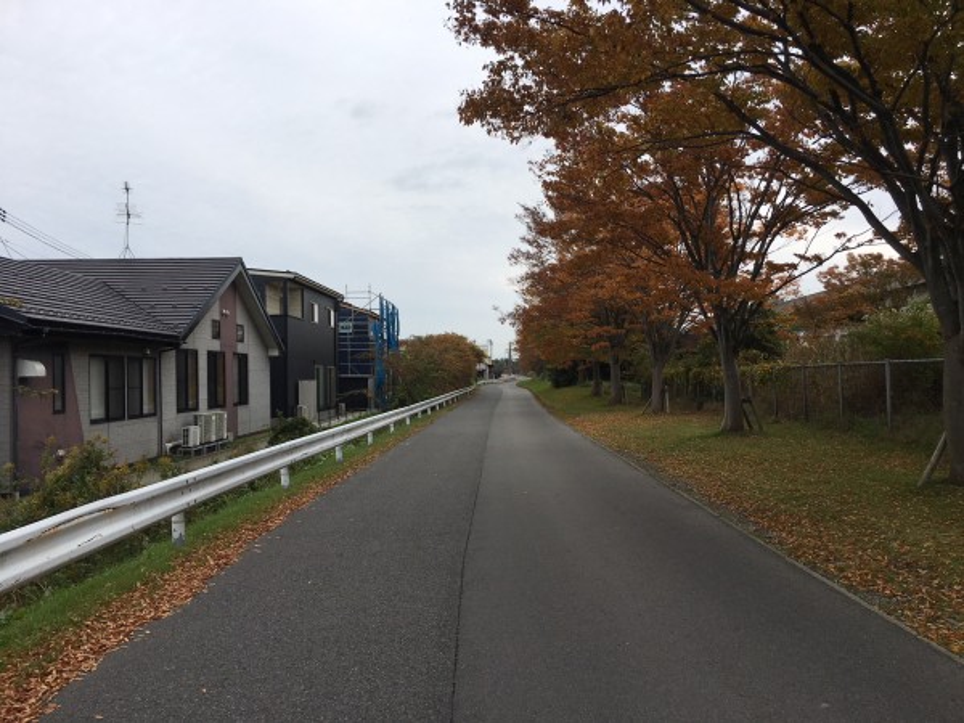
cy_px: 362
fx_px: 808
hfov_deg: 61.7
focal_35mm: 29
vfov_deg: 48.2
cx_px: 482
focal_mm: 4.15
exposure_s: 1/1425
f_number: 2.2
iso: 25
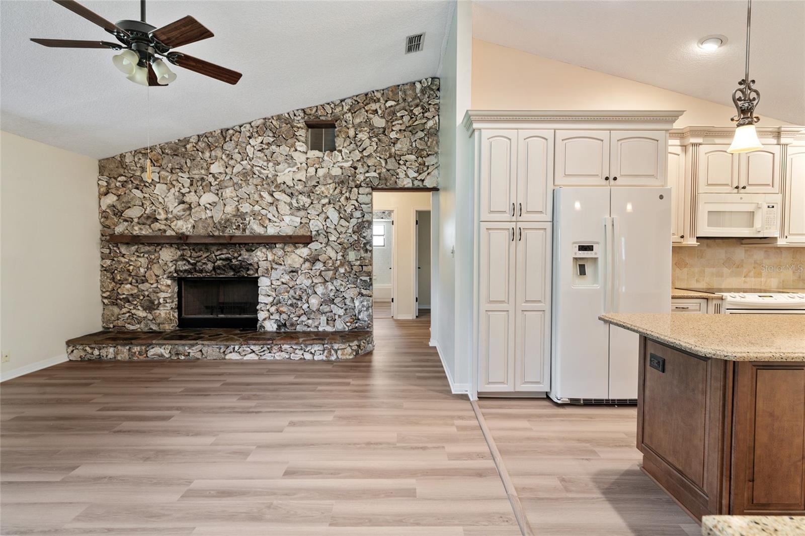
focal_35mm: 17
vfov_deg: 70.1
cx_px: 402
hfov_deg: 93.0
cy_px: 268
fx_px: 382
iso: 320
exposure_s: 1.6
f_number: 7.1
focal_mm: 17.1
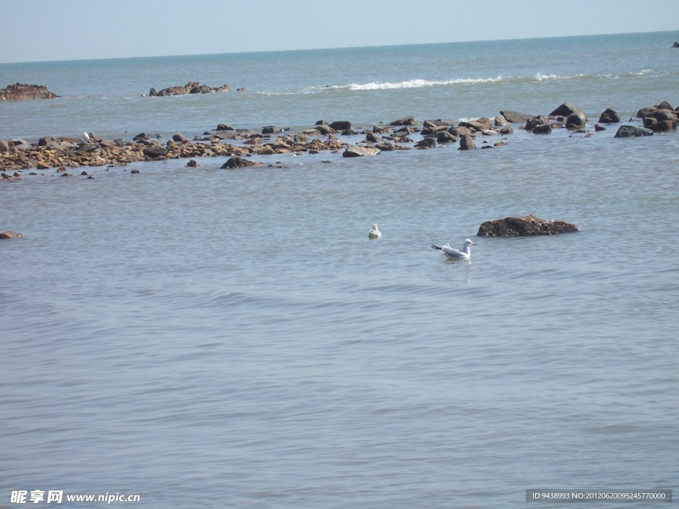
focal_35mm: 175
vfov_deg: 8.5
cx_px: 340
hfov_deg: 11.3
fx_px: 3433
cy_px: 254
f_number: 6.7
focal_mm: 30
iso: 80
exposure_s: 1/250
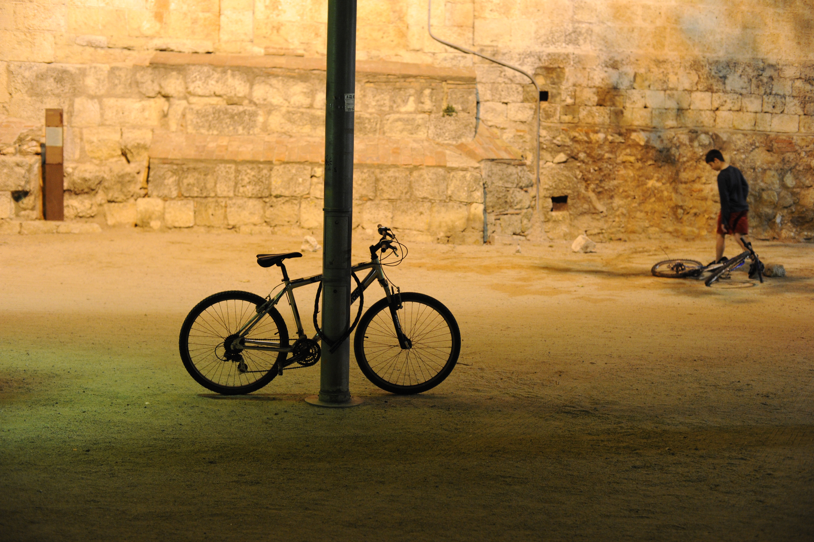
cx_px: 407
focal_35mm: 50
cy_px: 271
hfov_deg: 39.6
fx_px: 1130
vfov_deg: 27.0
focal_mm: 50
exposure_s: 1/40
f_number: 2.8
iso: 3200
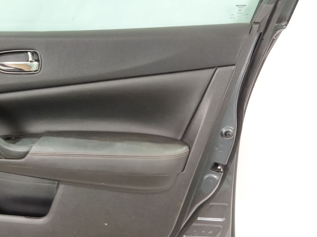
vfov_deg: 36.8
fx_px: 357
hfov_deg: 46.7
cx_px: 94
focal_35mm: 39
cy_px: 133
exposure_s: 1/20
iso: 519
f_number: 1.79
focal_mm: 4.71
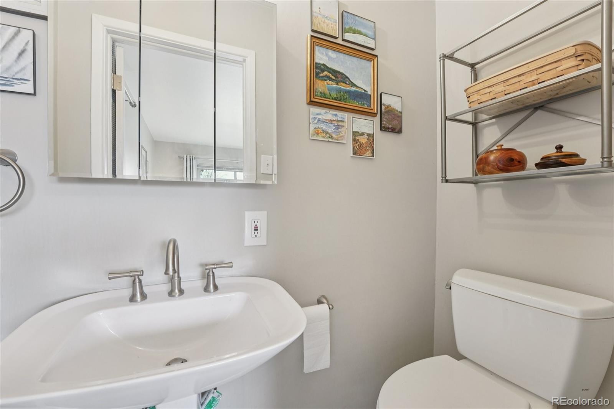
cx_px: 307
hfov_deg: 104.3
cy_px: 204
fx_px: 239
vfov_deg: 81.2
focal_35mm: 14
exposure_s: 1/13
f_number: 8
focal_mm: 14
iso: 400
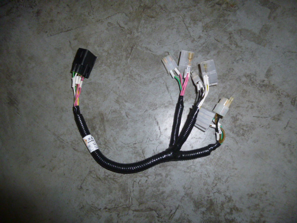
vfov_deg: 54.9
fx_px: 214
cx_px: 148
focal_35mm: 25
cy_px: 112
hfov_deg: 69.4
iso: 200
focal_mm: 4.5
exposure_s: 1/125
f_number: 3.1
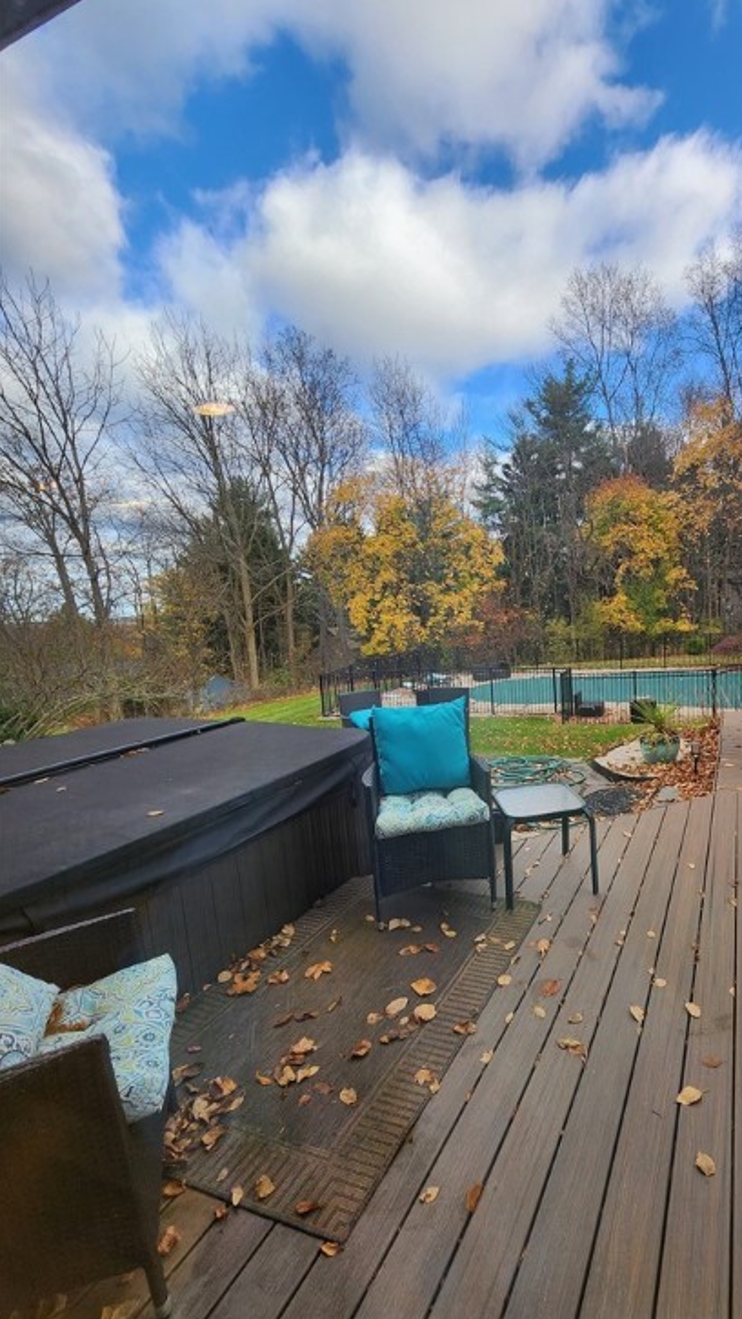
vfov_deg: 103.0
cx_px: 522
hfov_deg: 67.6
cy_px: 682
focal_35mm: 15
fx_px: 524
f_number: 2.2
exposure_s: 1/416
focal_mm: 2.2
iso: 50
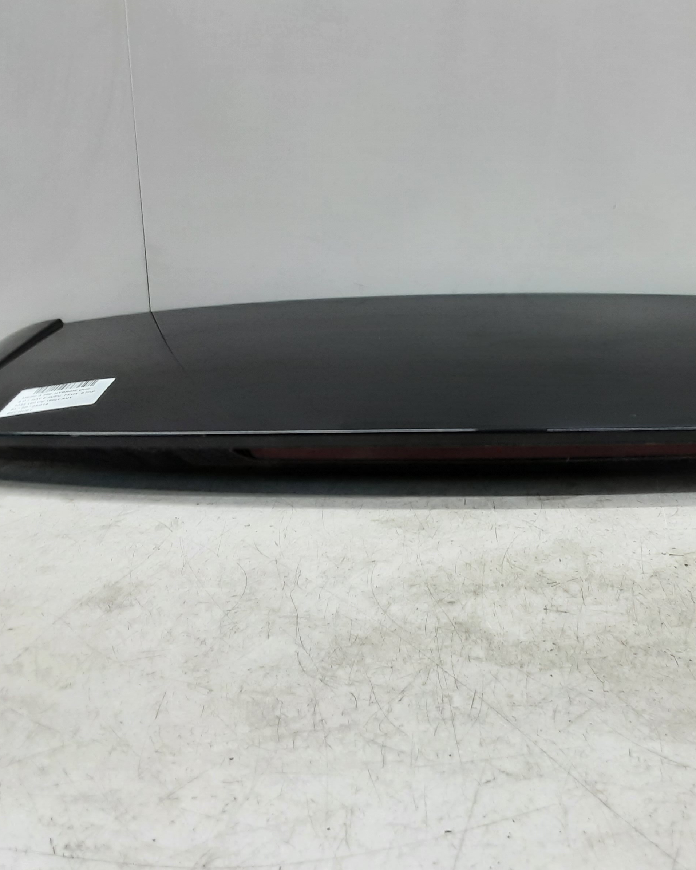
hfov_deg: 40.3
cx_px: 502
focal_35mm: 36
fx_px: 927
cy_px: 427
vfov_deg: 50.3
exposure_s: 1/50
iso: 100
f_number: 1.9
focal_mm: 2.91
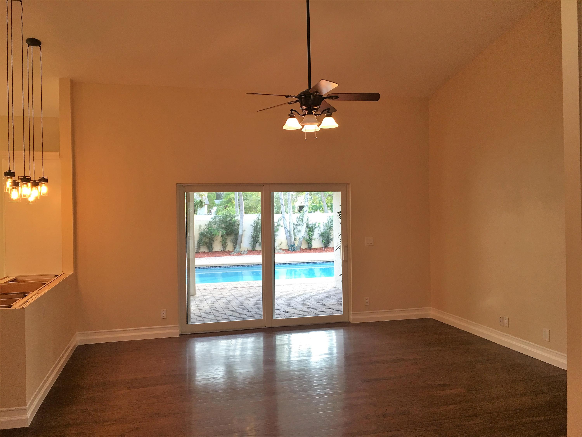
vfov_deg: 48.2
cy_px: 218
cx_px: 291
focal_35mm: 29
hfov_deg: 61.7
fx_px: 488
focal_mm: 4.15
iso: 32
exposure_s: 1/30
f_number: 2.2
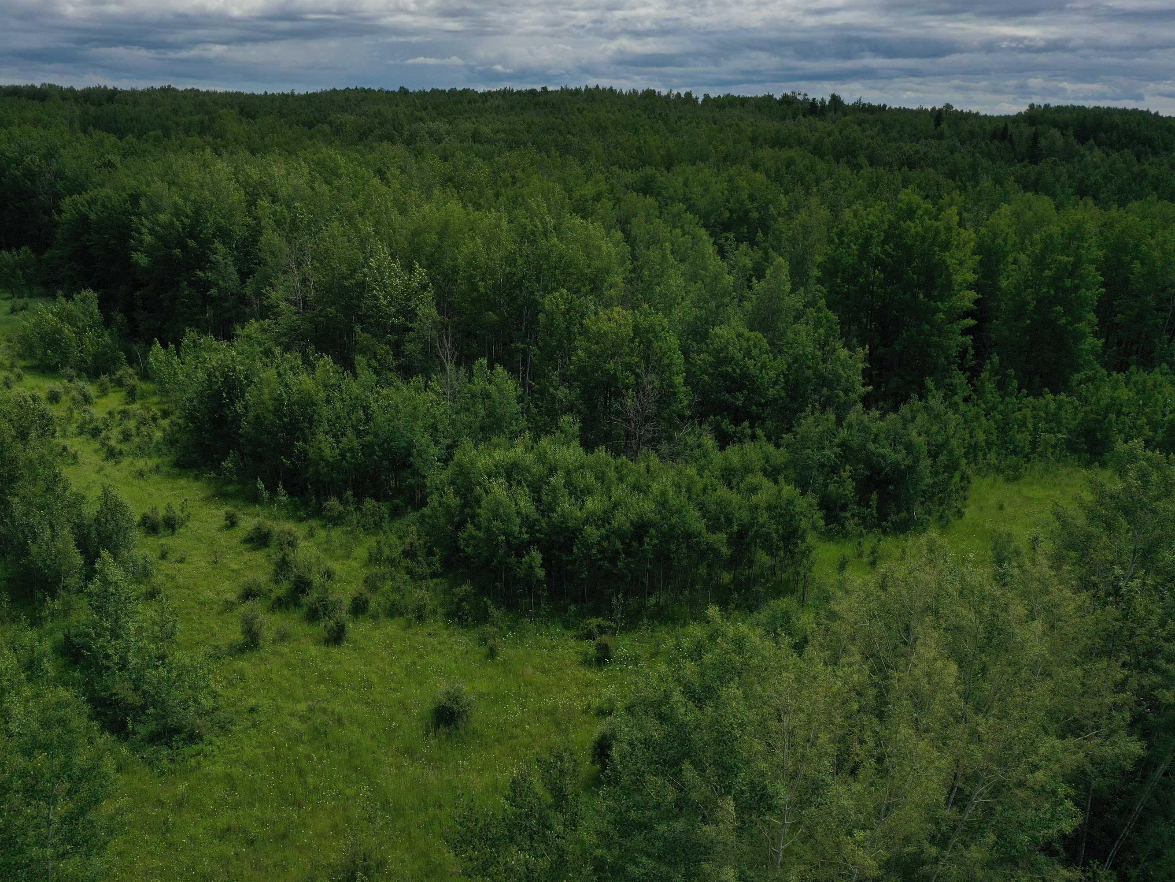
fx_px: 1052
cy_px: 439
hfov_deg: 58.3
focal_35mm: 31
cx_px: 543
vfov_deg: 45.4
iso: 100
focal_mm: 10.26
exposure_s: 1/800
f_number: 7.1
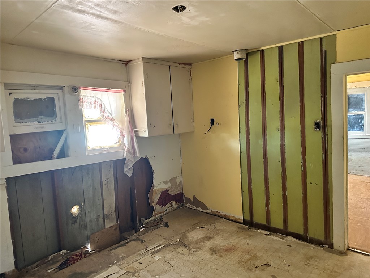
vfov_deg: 56.8
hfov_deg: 71.6
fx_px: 257
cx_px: 185
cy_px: 139
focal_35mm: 24
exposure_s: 1/43
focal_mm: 6.86
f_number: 1.78
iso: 1000
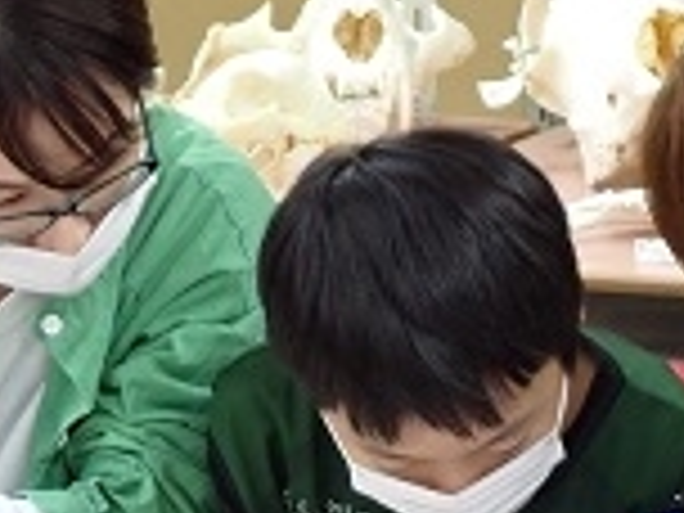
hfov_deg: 7.2
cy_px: 263
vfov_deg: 5.4
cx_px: 418
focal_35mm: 276
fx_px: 5454
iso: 800
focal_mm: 18
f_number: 4.9
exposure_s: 1/80
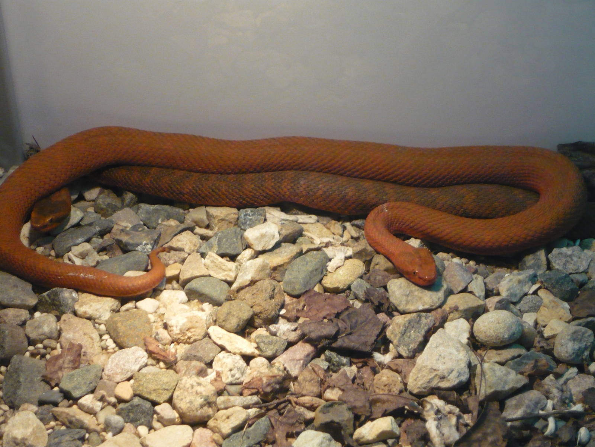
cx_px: 298
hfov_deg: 19.6
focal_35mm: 100
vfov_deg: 14.8
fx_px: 1719
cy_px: 224
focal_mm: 16.5
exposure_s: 1/40
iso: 400
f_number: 5.1
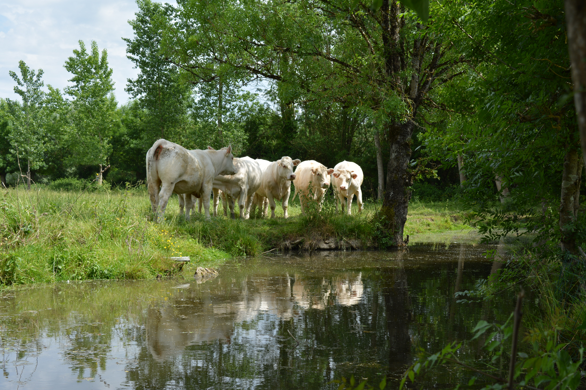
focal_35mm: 52
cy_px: 193
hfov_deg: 38.2
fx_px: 846
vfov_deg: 26.0
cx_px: 290
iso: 110
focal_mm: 34
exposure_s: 1/250
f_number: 8
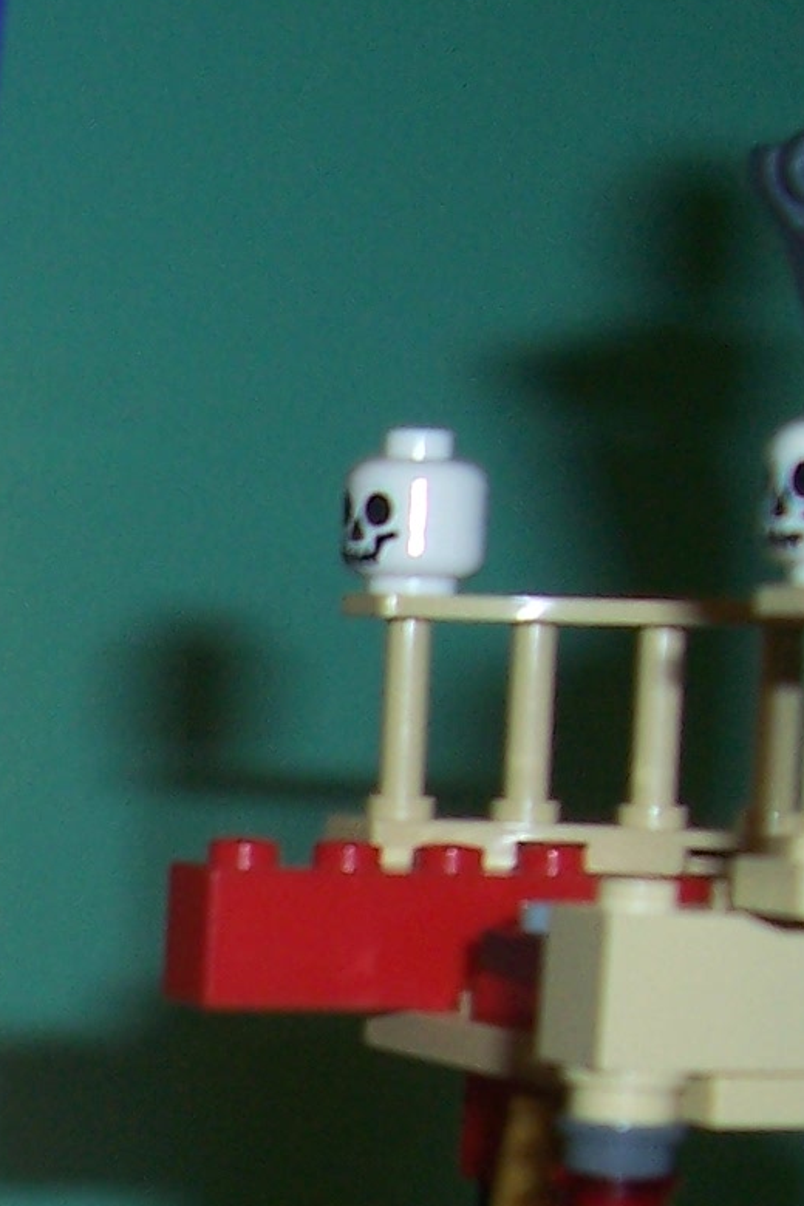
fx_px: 3886
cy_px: 1390
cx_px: -660
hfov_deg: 11.0
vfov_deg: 17.0
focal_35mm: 116
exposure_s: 1/60
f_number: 2.7
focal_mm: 5.6
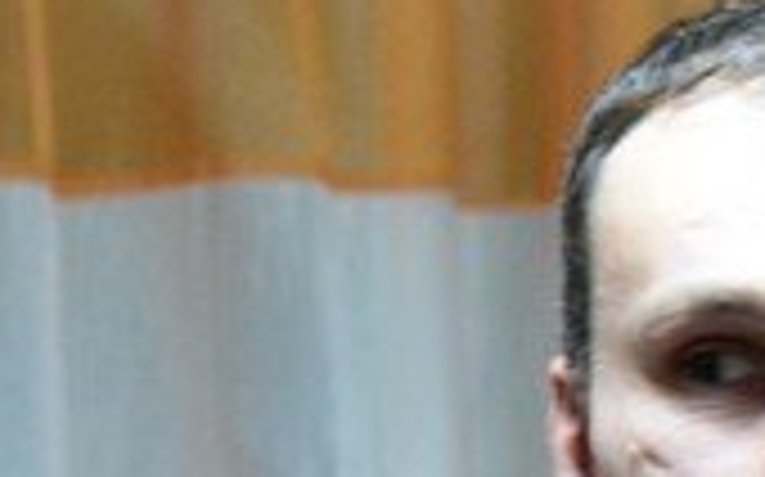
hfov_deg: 4.5
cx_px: 729
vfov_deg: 2.8
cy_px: 810
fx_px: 9647
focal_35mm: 463
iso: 6400
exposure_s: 1/100
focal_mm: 92
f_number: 4
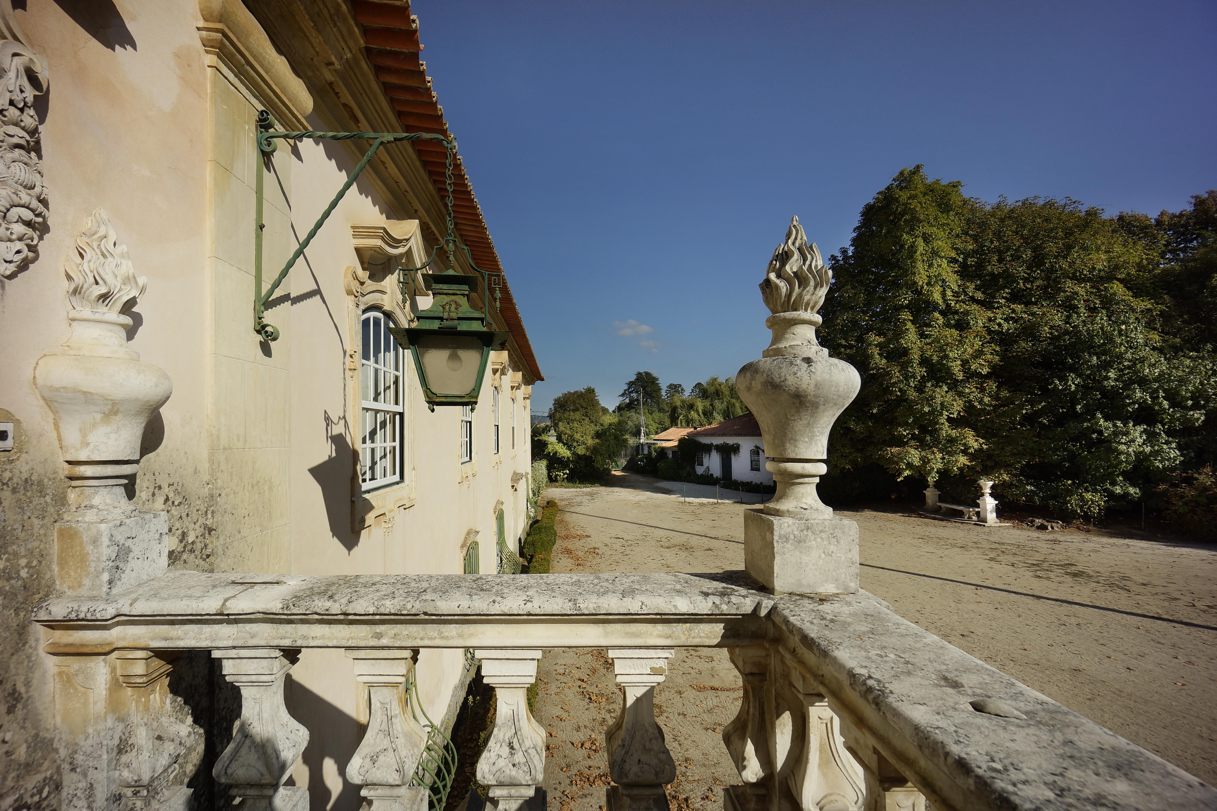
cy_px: 406
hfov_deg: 100.4
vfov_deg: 77.3
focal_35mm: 15
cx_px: 608
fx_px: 507
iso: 200
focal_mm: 10
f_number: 6.3
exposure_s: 1/500
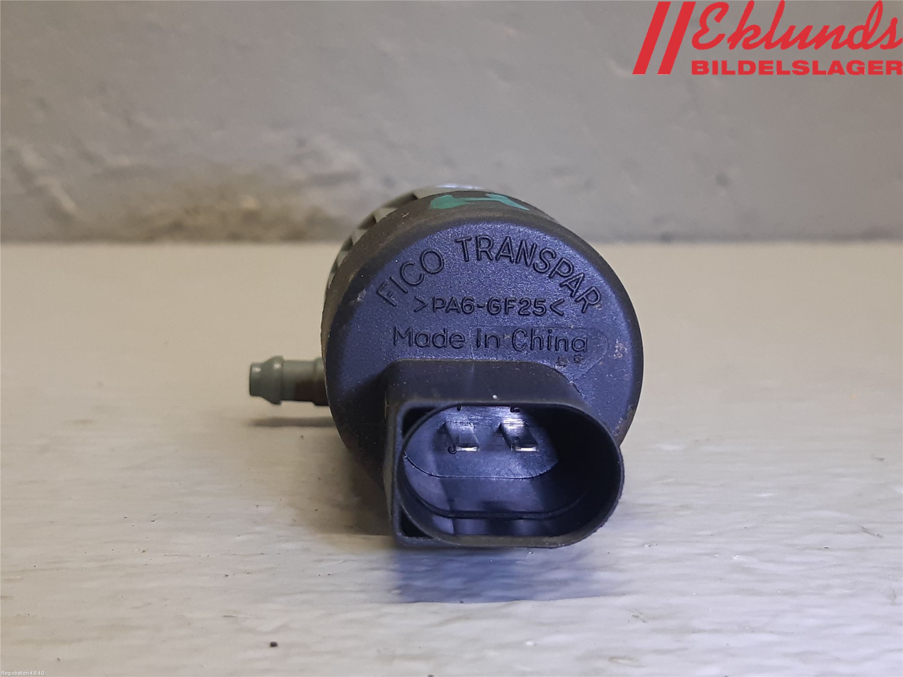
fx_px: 678
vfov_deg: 53.1
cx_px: 452
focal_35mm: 26
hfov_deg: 67.3
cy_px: 338
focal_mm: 3.93
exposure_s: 1/50
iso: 100
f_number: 1.7
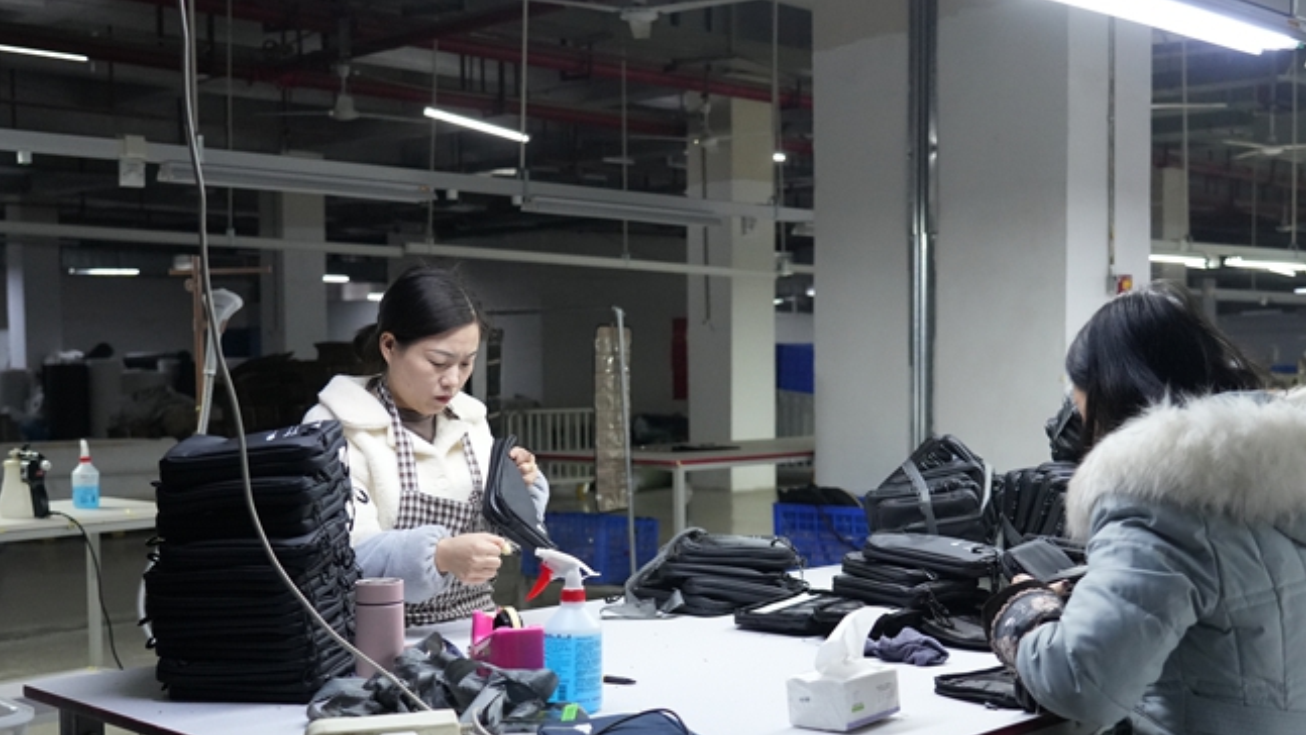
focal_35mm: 44
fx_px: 1524
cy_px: 449
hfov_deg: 46.2
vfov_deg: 27.0
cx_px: 767
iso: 5000
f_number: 4
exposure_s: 1/250
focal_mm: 34
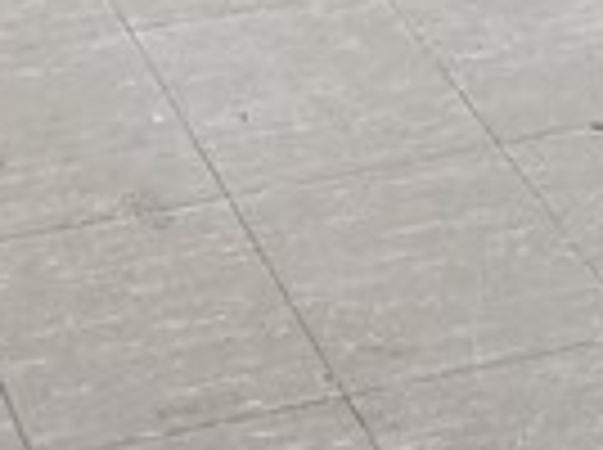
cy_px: -994
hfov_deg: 11.1
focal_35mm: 176
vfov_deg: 7.3
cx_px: -63
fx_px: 3060
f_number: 1.8
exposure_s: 1/120
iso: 200
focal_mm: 6.4
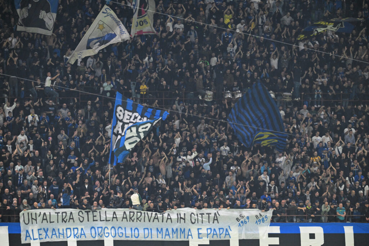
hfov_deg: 5.9
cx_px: 184
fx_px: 3588
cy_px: 123
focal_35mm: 350
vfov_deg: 3.9
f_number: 6
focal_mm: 350
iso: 1600
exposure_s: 1/100
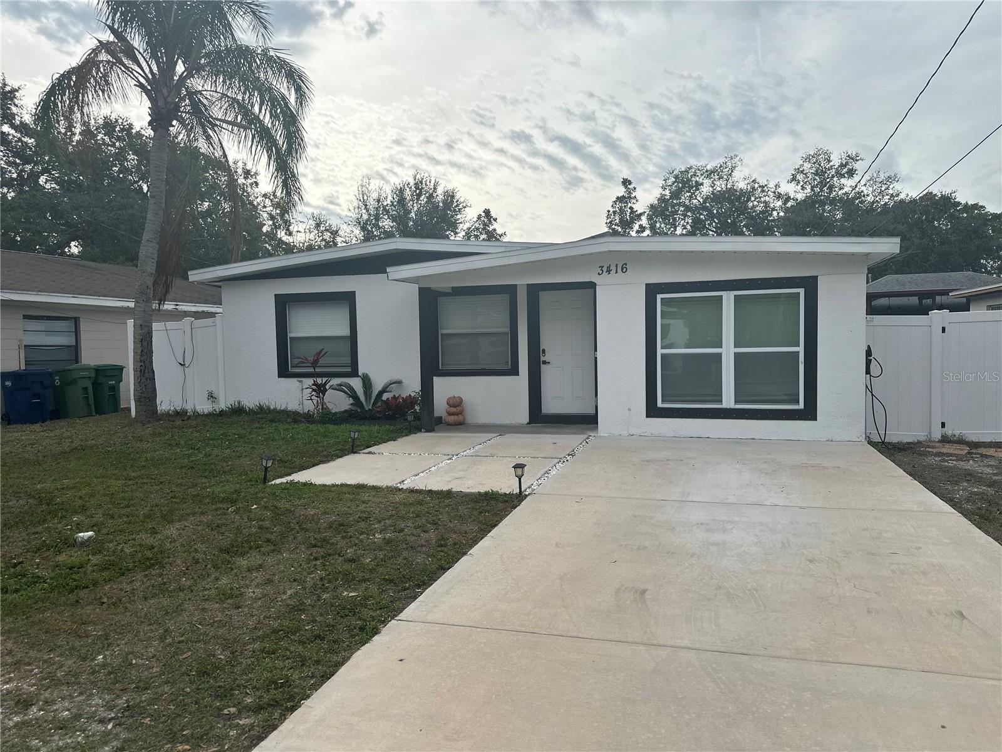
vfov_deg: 56.8
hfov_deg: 71.6
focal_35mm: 24
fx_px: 695
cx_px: 501
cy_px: 376
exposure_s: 1/7042
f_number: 1.78
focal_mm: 6.86
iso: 80
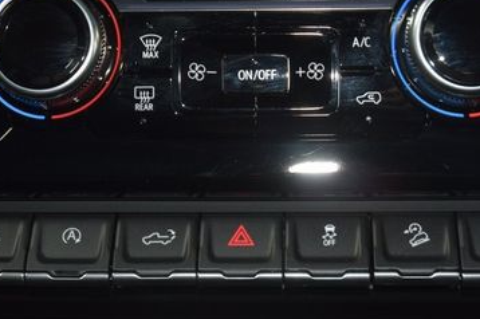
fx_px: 1359
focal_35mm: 102
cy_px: 96
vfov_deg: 13.4
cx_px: 239
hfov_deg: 20.0
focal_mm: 38
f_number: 4.2
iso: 500
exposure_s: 1/25
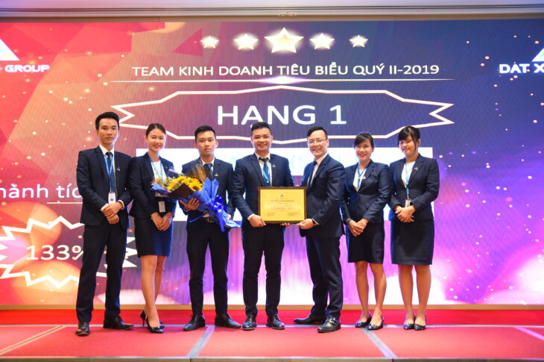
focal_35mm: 40
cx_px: 272
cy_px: 181
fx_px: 604
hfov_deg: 48.5
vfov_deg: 33.3
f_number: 2.8
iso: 1600
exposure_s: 1/125
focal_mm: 40
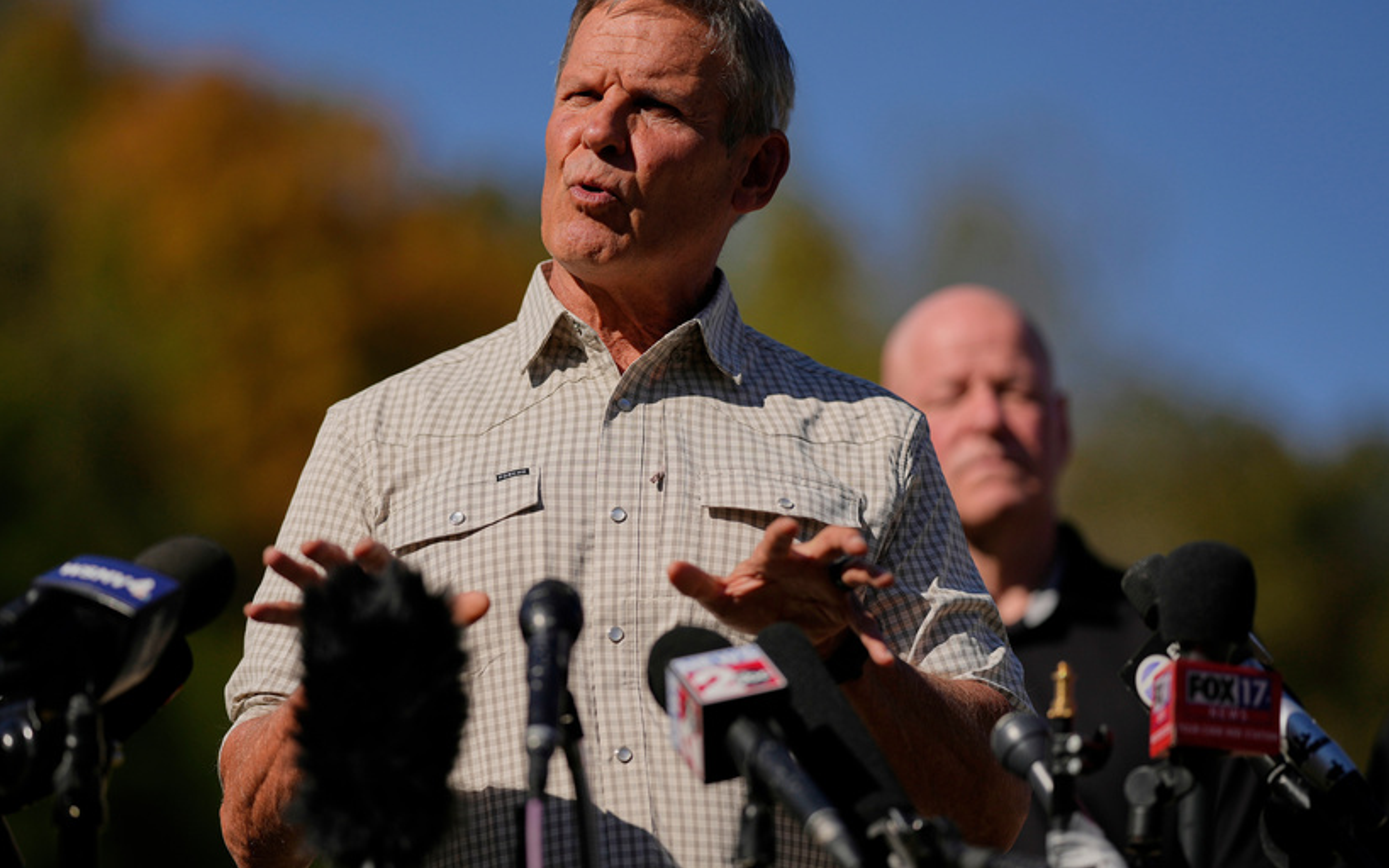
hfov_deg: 12.2
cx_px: 609
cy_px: 457
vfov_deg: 7.6
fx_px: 6511
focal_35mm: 172
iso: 100
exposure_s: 1/16000
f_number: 1.8
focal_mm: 135
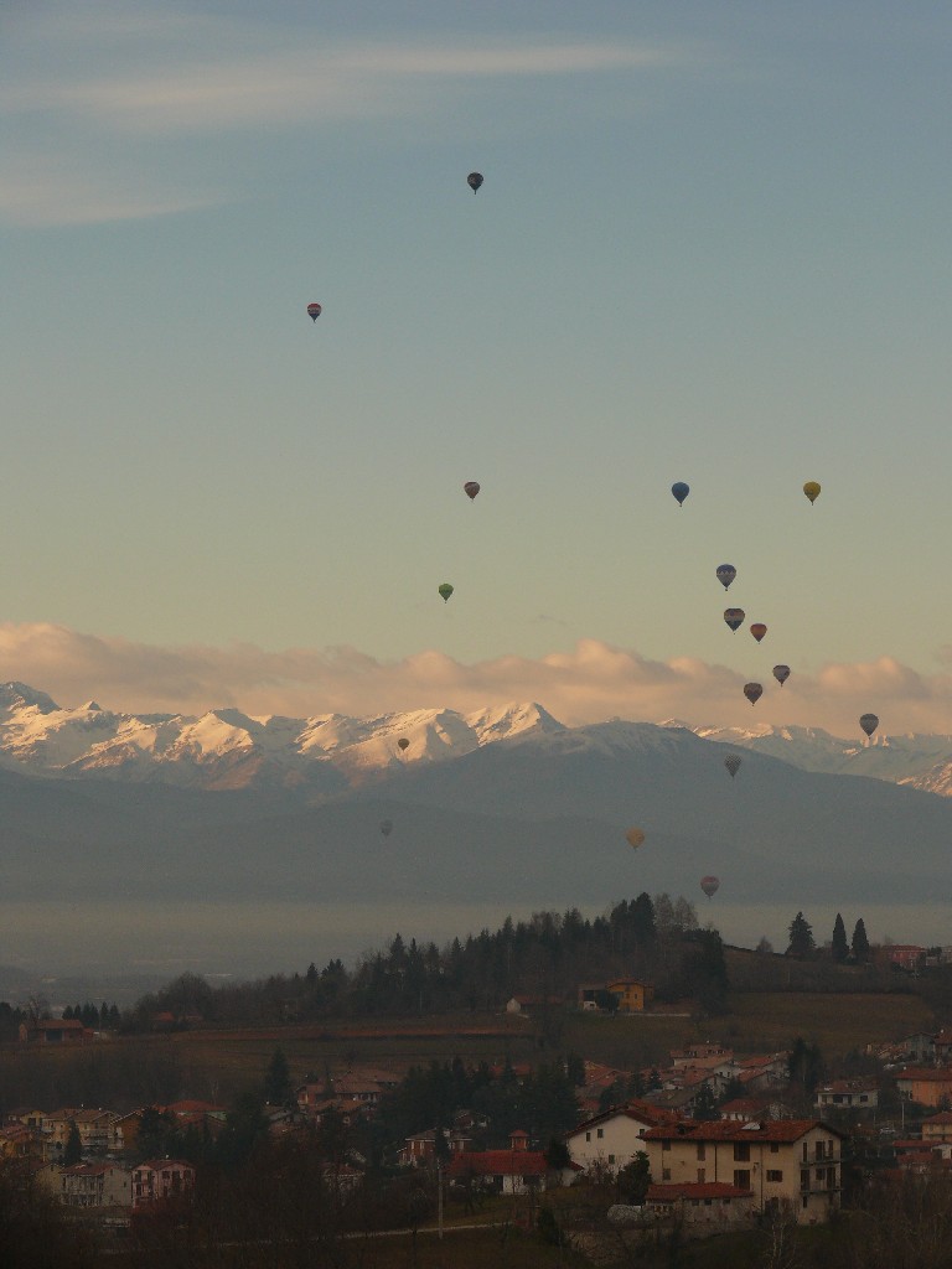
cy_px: 634
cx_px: 476
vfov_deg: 11.0
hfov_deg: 8.3
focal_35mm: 179
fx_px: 6564
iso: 100
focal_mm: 37.9
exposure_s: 1/320
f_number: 6.3
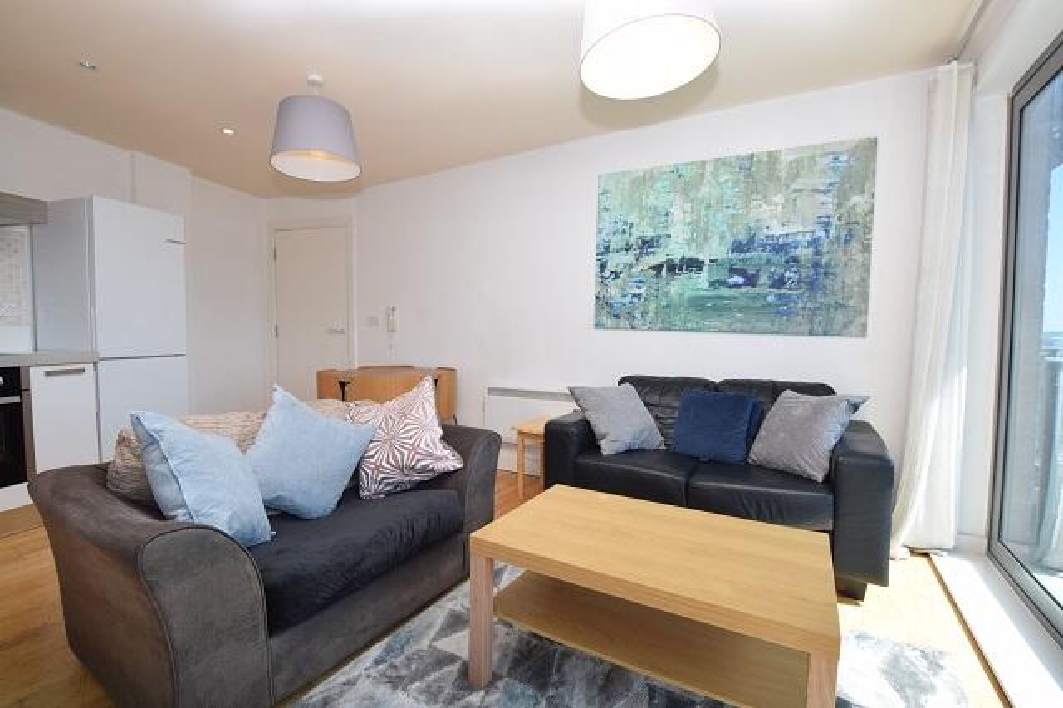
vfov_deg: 77.3
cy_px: 354
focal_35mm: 15
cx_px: 532
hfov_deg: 100.4
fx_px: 443
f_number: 8
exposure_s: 1/250
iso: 400
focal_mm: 10
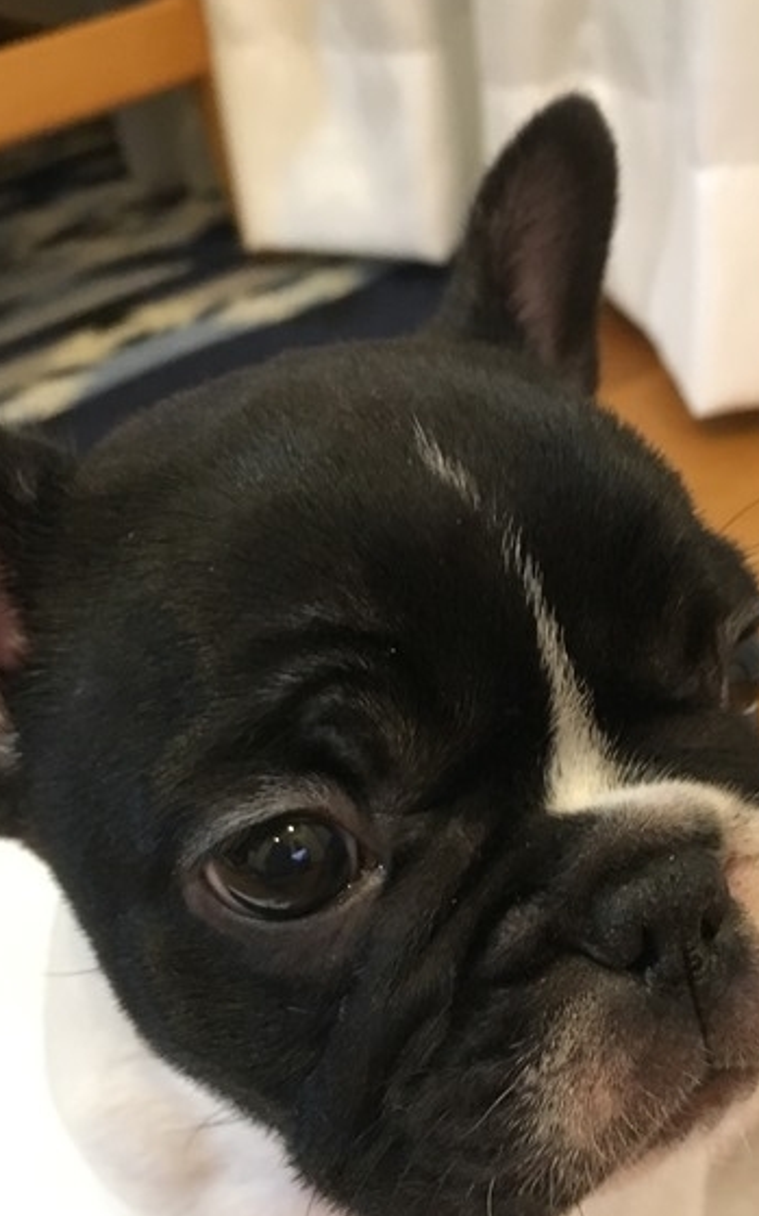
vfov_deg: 44.7
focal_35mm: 44
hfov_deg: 29.2
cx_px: 413
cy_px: 805
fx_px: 1457
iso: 250
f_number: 2.2
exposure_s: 1/15
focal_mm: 4.15
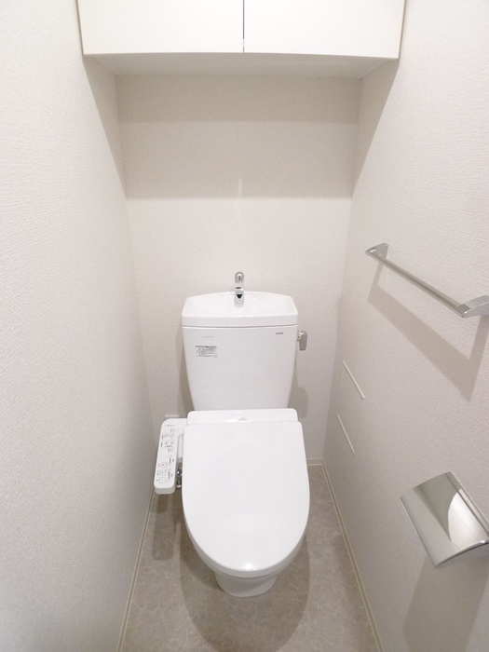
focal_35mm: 26
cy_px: 326
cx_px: 244
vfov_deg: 67.3
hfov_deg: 53.1
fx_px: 490
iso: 400
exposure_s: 1/40
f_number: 2.1
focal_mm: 5.5
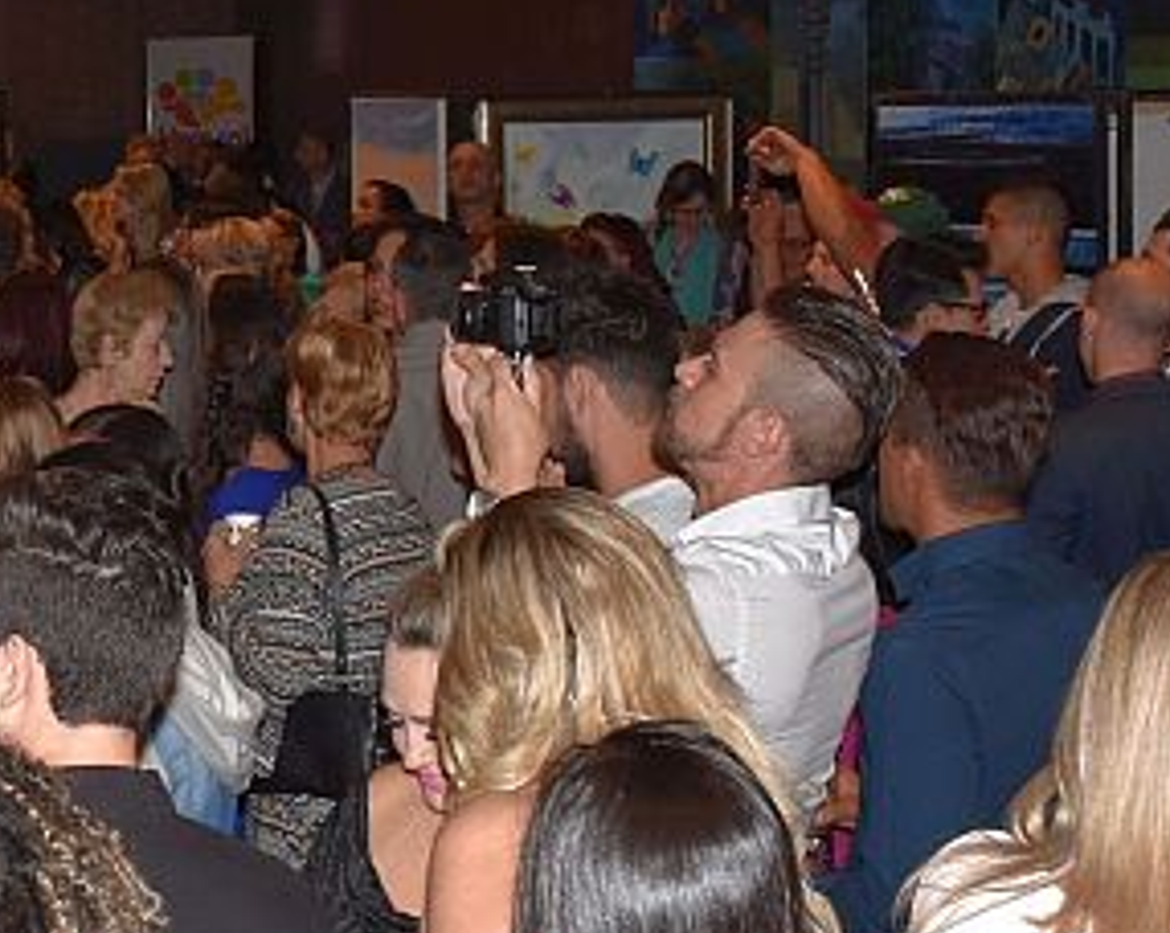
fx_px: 2386
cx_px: 102
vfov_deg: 22.1
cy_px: 442
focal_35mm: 69
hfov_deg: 26.6
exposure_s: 1/60
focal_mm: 20
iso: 500
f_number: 6.3
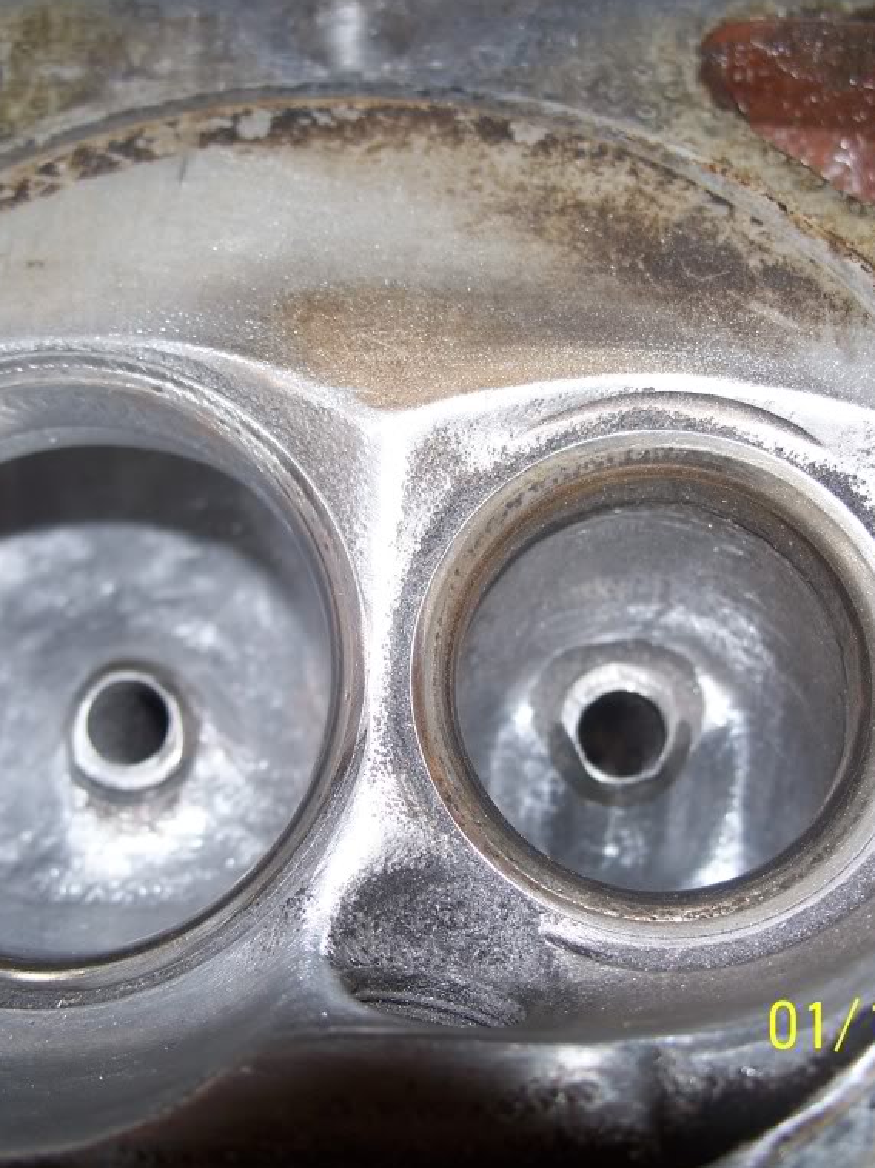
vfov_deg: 38.2
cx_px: 381
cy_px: 584
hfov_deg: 29.1
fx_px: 1686
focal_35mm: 50
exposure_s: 1/60
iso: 80
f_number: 2.8
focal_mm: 7.8
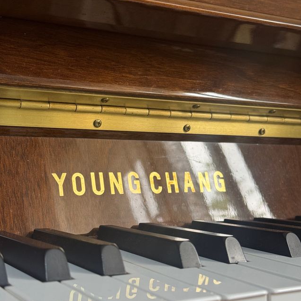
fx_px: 561
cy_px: 153
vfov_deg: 30.0
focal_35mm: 57
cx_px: 151
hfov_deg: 30.0
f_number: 1.78
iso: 250
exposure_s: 1/54
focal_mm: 6.76
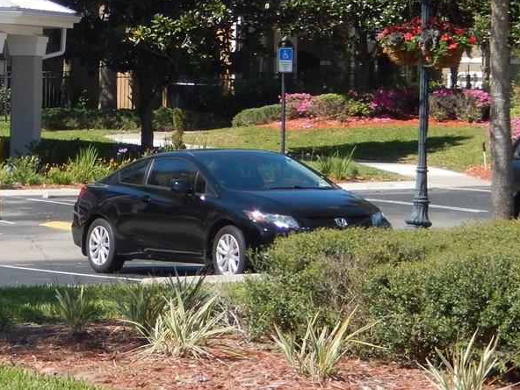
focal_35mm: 181
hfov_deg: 10.7
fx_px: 2719
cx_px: -137
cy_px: -33
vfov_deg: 8.1
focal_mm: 12
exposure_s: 1/500
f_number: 4.8
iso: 125
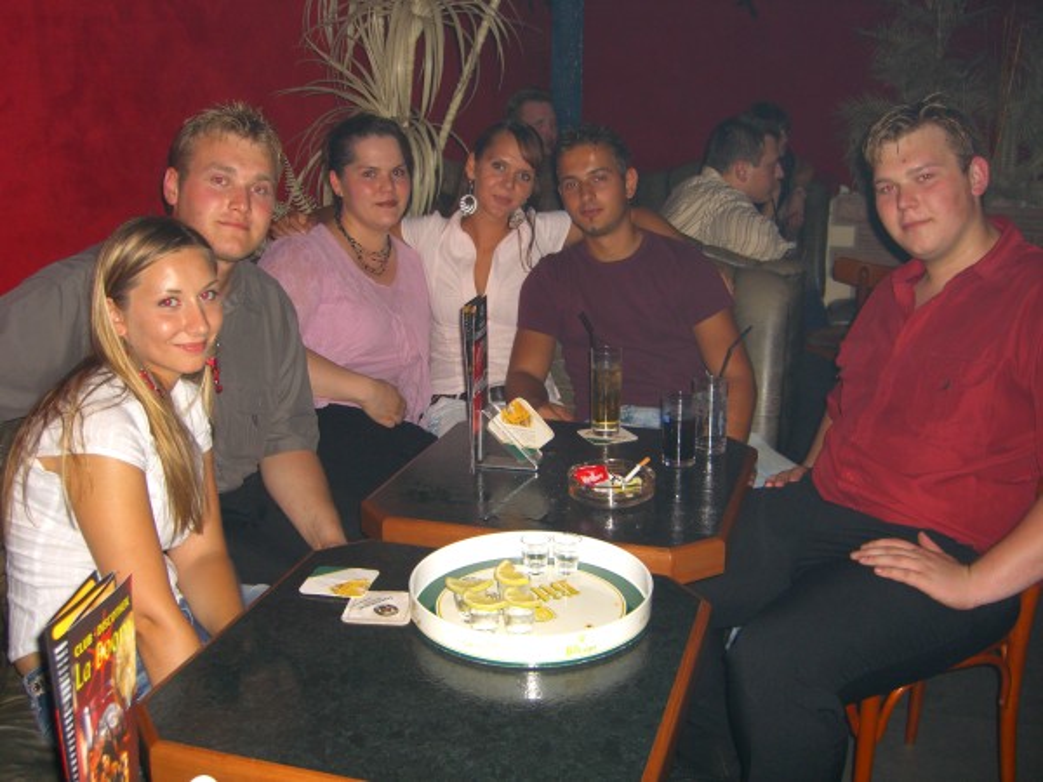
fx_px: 1145
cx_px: 522
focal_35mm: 38
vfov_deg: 37.7
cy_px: 391
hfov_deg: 49.0
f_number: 2.8
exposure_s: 1/60
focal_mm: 7.9
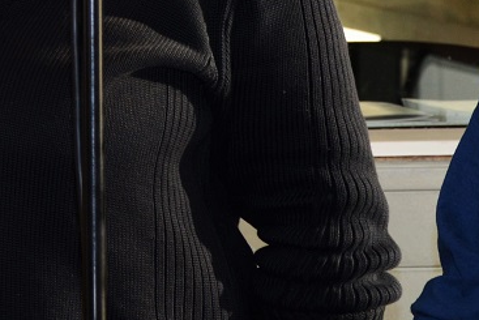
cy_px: -202
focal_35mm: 294
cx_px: -274
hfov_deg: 6.9
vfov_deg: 4.6
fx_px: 3913
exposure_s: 1/160
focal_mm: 40
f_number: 4.5
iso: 200
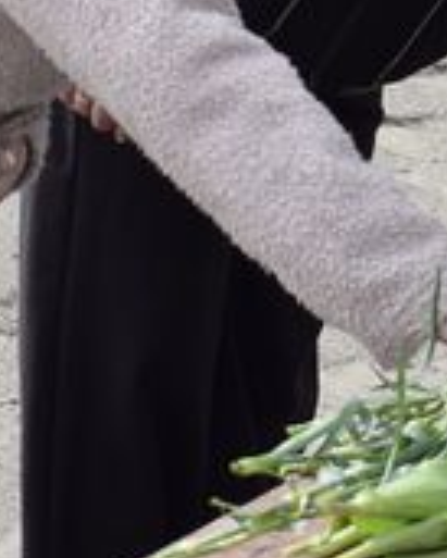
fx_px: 4296
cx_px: 157
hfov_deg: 6.0
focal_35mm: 260
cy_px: -178
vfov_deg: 7.3
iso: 200
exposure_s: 1/320
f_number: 9
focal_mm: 42
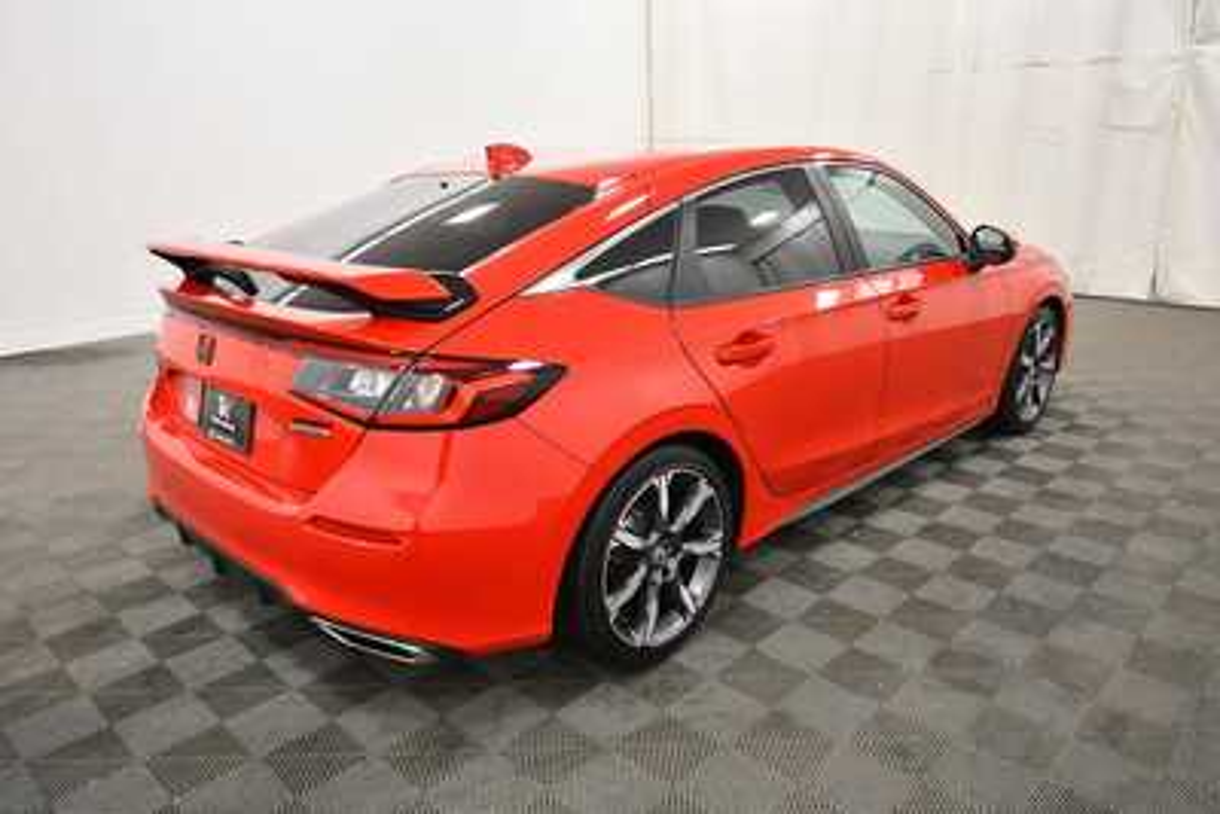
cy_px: 407
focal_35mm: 25
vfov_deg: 51.3
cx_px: 610
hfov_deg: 71.5
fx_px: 847
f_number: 5.3
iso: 1100
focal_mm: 17
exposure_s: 1/125
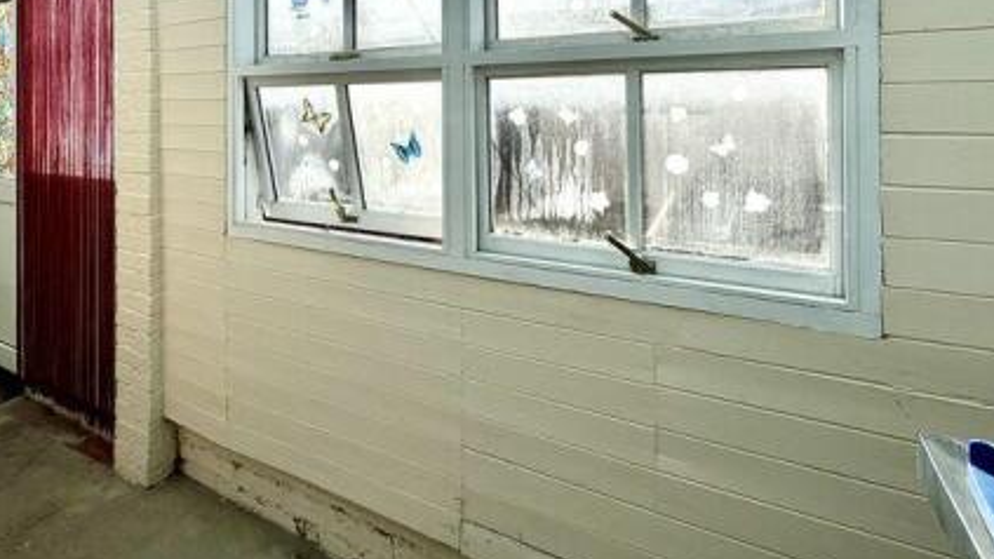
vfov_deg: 50.2
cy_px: 107
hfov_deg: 83.8
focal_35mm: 21
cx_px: 488
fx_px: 554
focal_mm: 2.22
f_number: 2.2
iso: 25
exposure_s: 1/1105
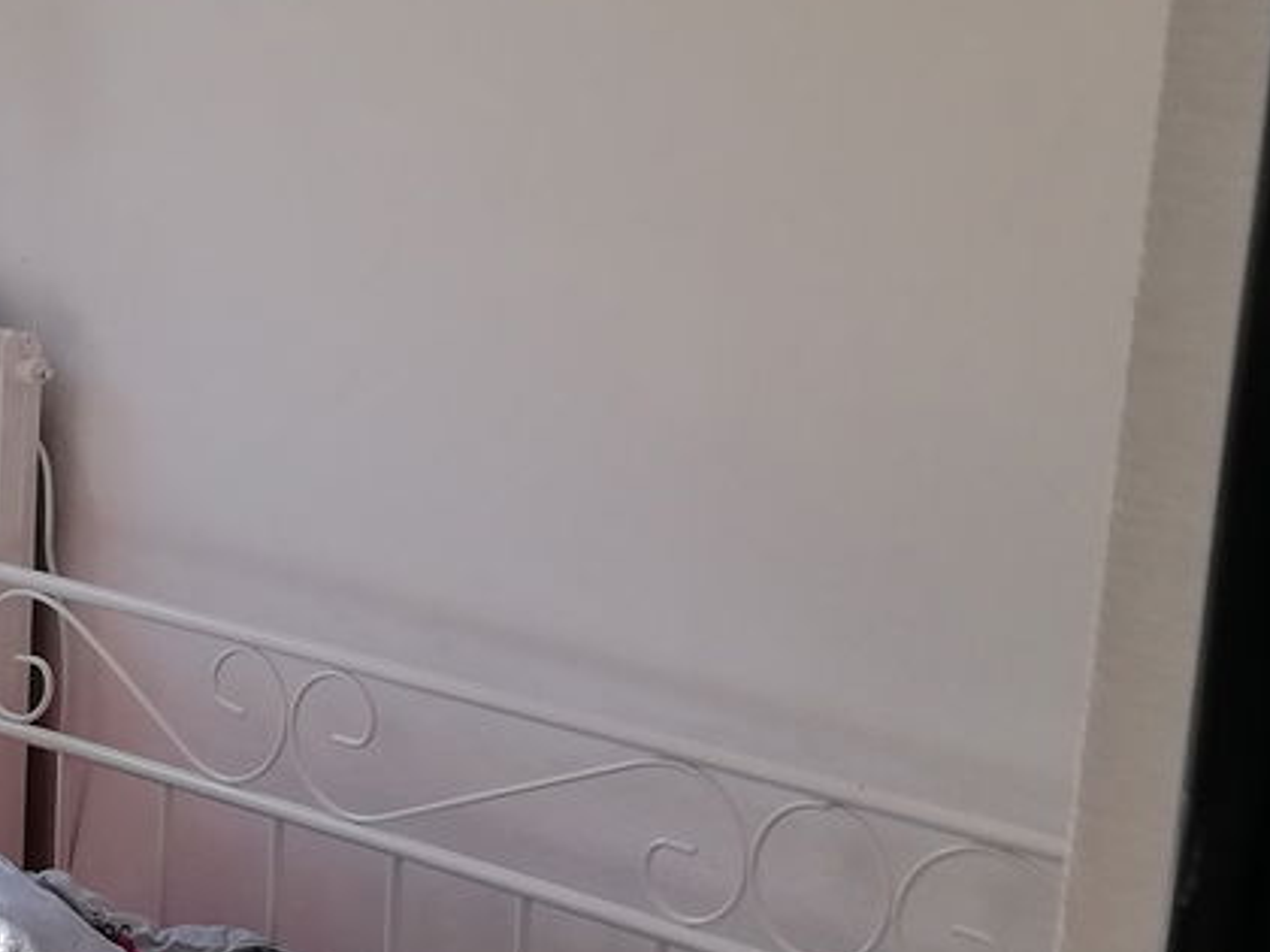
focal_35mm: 99
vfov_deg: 14.8
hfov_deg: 18.5
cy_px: 804
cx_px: -366
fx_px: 3632
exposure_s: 1/166
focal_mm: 3.81
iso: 50
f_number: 2.2
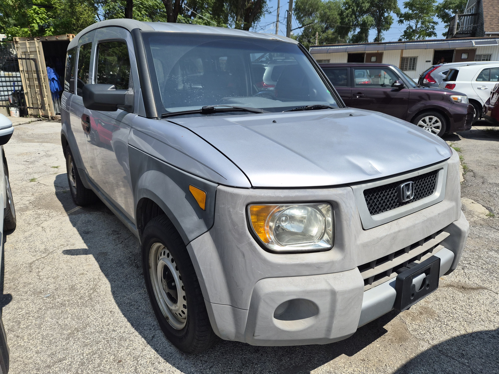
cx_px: 250
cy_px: 187
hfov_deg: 73.9
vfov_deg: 58.9
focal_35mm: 23
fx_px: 332
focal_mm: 5.4
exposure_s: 1/6512
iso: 80
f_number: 1.8
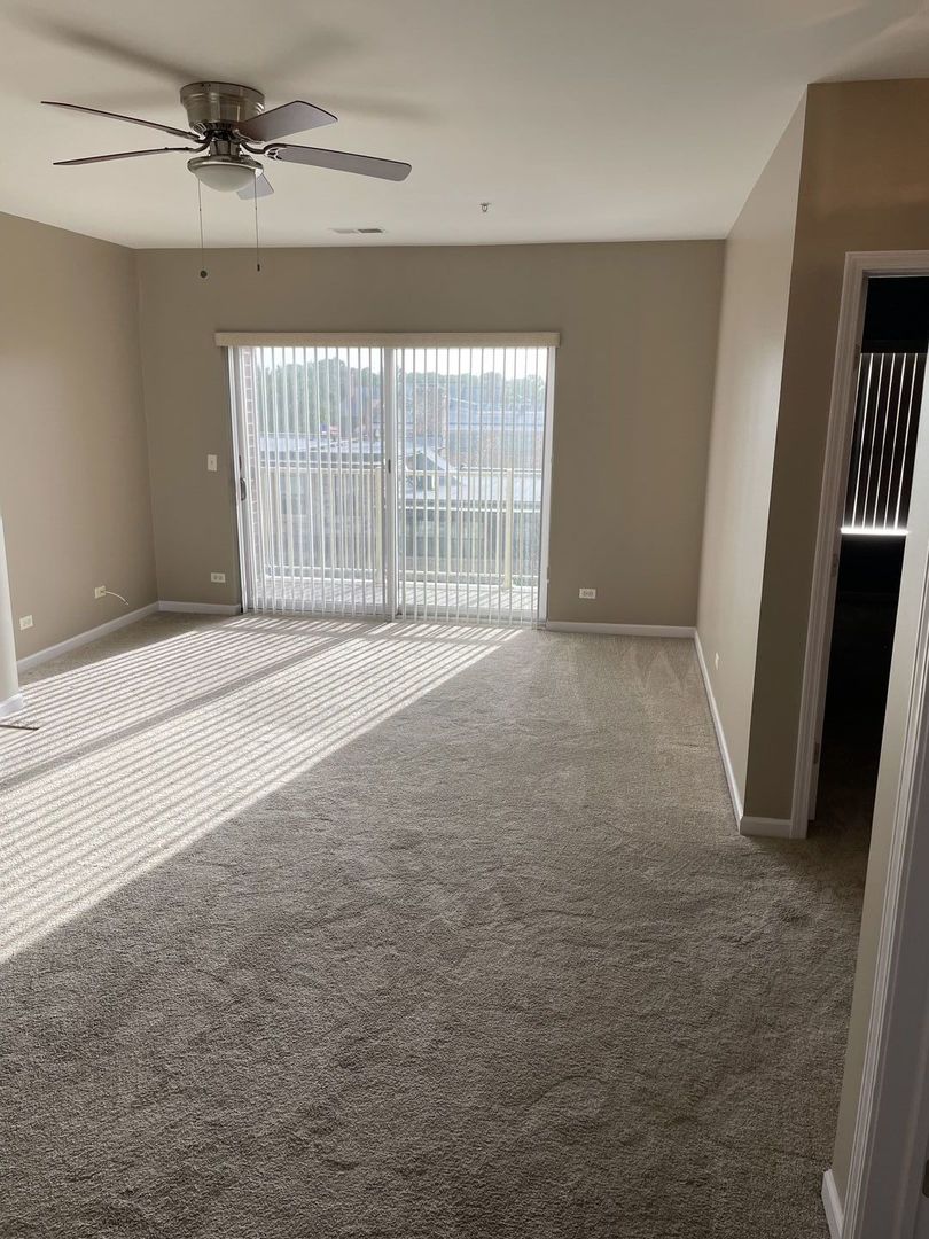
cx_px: 464
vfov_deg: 67.3
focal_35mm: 26
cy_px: 620
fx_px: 930
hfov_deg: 53.1
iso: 32
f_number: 1.6
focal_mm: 4.2
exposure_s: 1/396
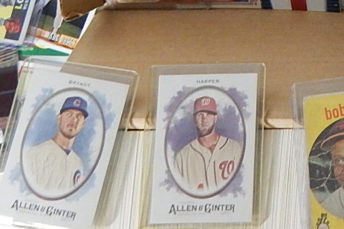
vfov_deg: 15.3
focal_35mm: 79
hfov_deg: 22.2
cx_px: 479
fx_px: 755
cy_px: -159
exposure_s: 1/25
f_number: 3
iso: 400
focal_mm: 4
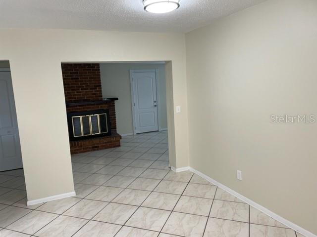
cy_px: 118
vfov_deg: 53.1
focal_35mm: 26
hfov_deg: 67.3
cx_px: 158
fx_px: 238
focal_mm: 4.2
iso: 80
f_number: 1.6
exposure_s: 1/60
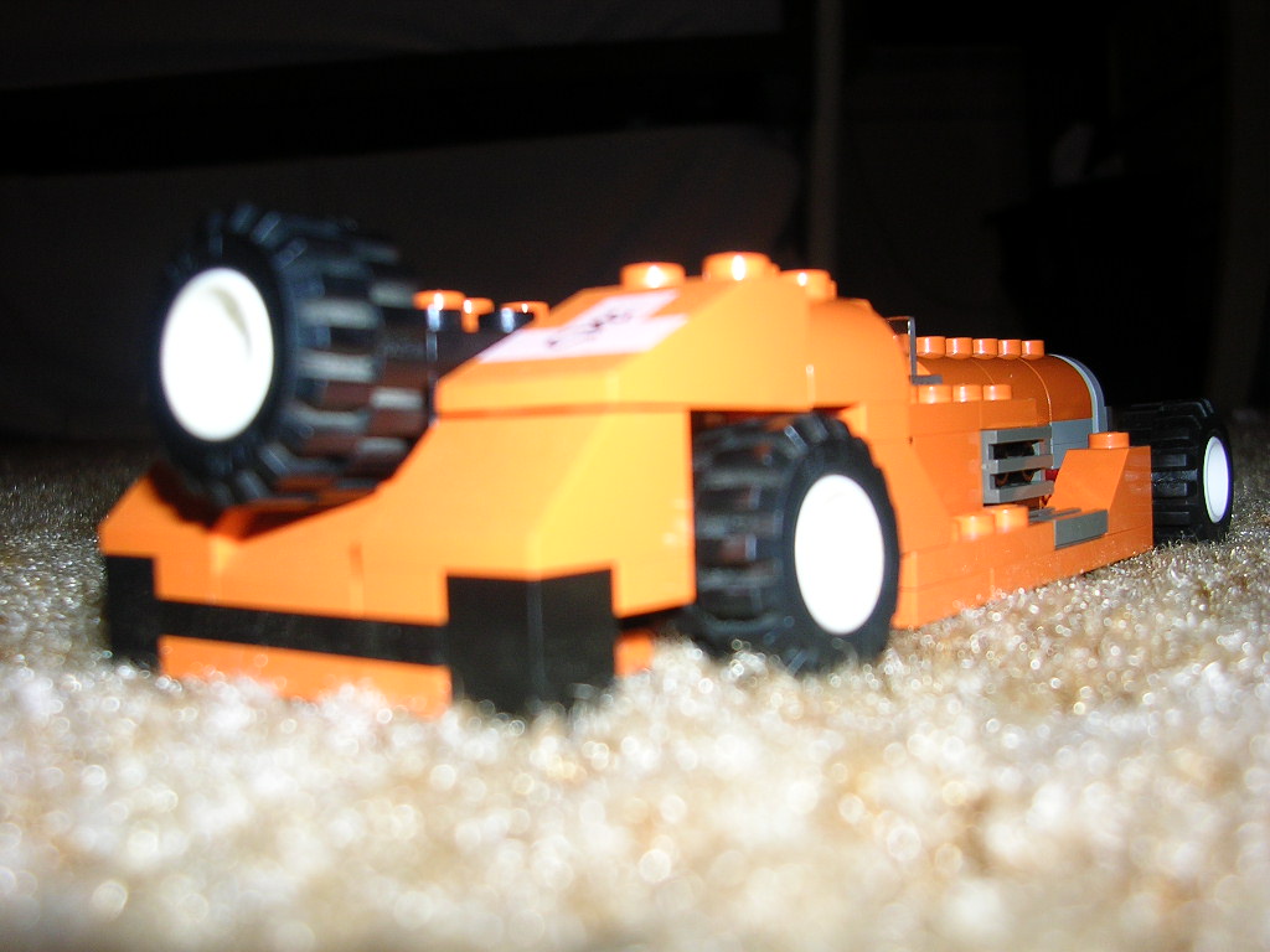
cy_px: 476
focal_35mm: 38
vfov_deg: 37.7
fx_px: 1394
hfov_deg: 49.0
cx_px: 635
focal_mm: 5.8
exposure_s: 1/60.1
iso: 50
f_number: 2.8
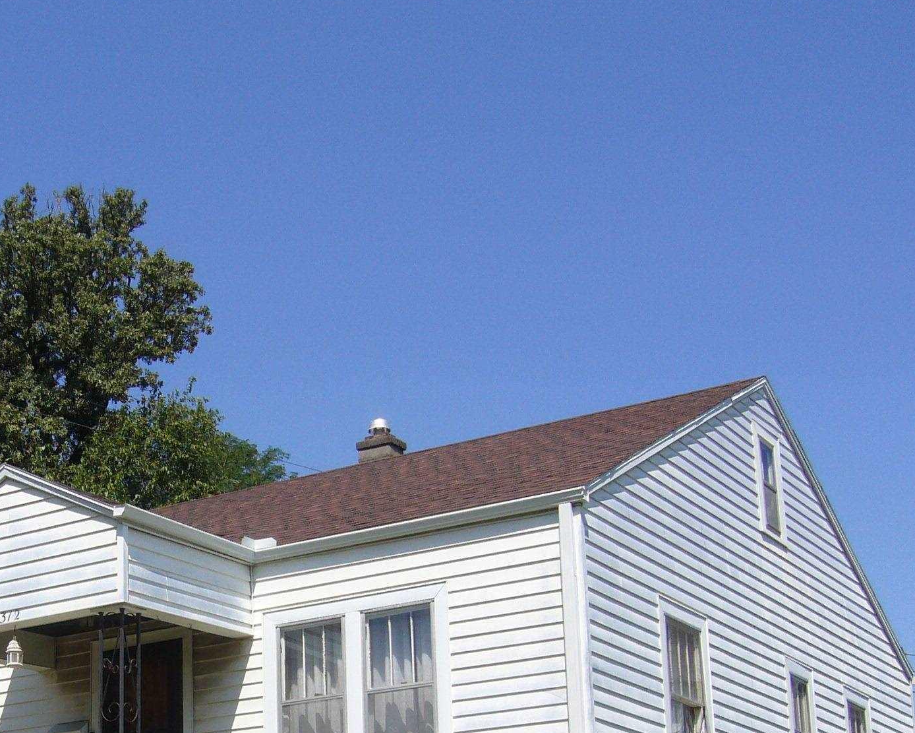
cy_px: 624
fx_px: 1706
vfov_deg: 23.7
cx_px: 197
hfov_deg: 29.4
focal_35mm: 63
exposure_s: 1/500
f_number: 5.6
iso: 80
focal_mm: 5.8
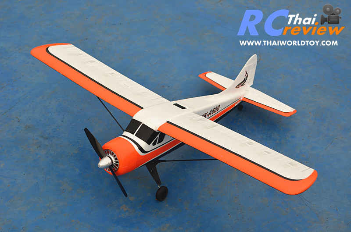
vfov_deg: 15.1
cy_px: 116
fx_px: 875
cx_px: 176
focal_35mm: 90
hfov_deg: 22.7
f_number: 5.6
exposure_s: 1/500
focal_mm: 60
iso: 200
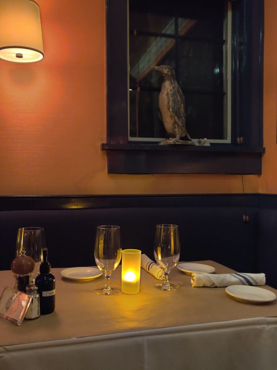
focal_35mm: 27
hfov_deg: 51.4
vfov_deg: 65.3
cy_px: 185
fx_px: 288
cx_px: 138
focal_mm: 4.75
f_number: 1.65
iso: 5000
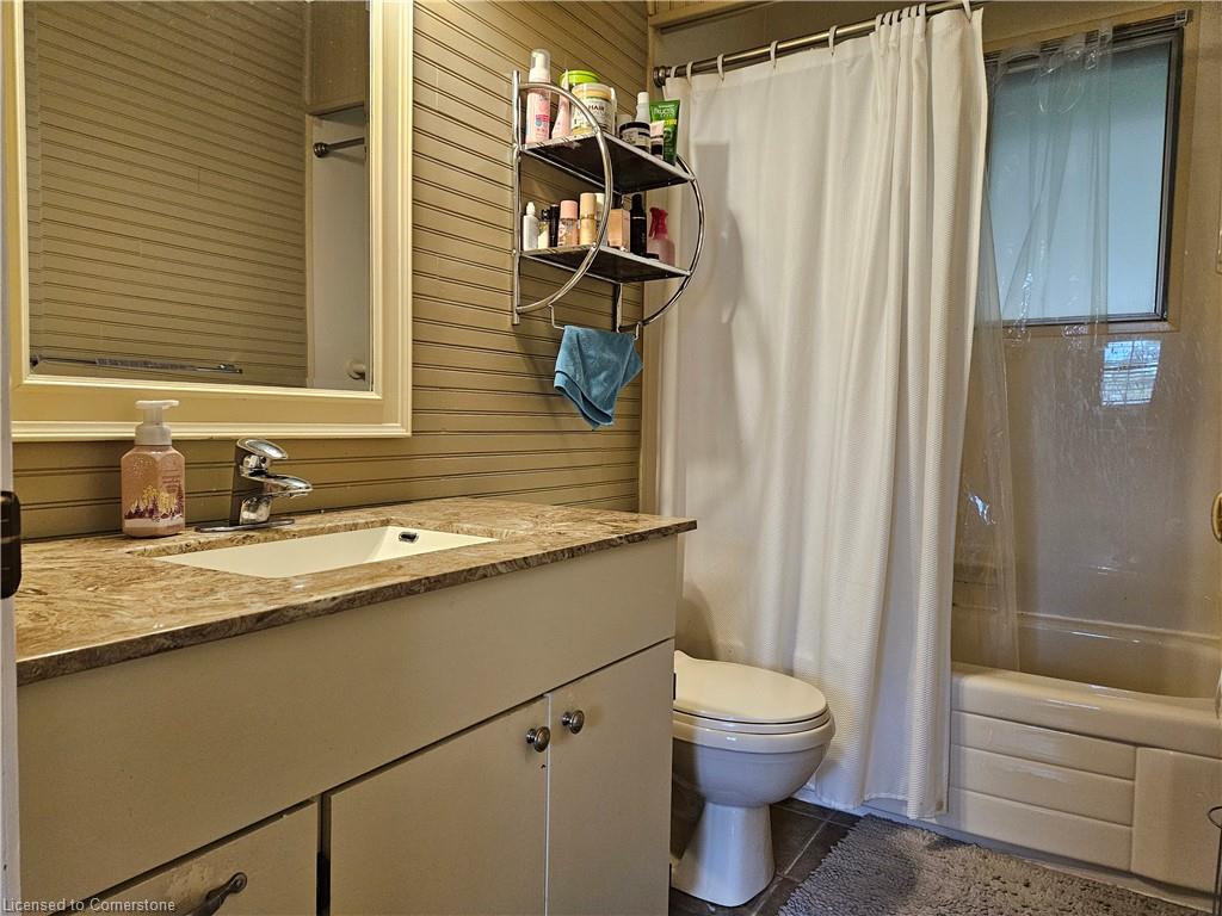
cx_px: 611
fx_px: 812
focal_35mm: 23
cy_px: 458
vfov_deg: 58.9
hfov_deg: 73.9
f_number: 1.8
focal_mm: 5.4
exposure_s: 1/120
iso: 640
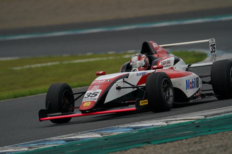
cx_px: 116
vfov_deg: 2.3
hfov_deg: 3.4
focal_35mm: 600
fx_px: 3866
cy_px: 77
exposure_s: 1/800
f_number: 7.1
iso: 200
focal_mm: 600
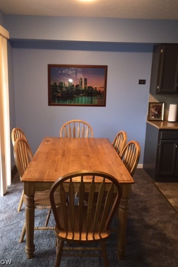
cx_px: 77
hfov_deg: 42.2
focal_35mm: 31
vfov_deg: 60.3
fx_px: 230
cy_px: 130
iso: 80
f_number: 2.2
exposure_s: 1/30
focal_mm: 4.15
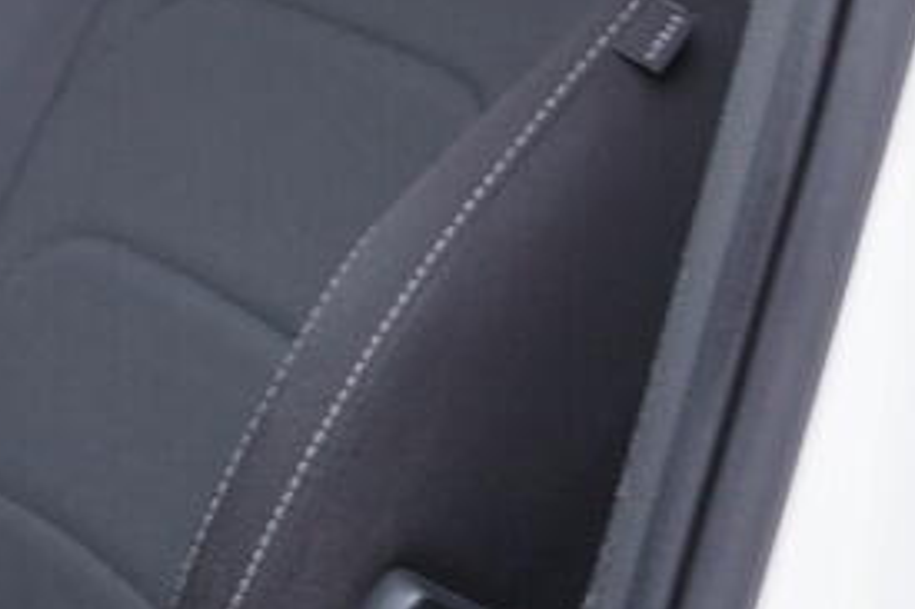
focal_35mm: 134
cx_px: -532
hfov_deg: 14.1
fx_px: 3404
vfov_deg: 10.2
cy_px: 165
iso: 160
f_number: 2.8
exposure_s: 1/40
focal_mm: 24
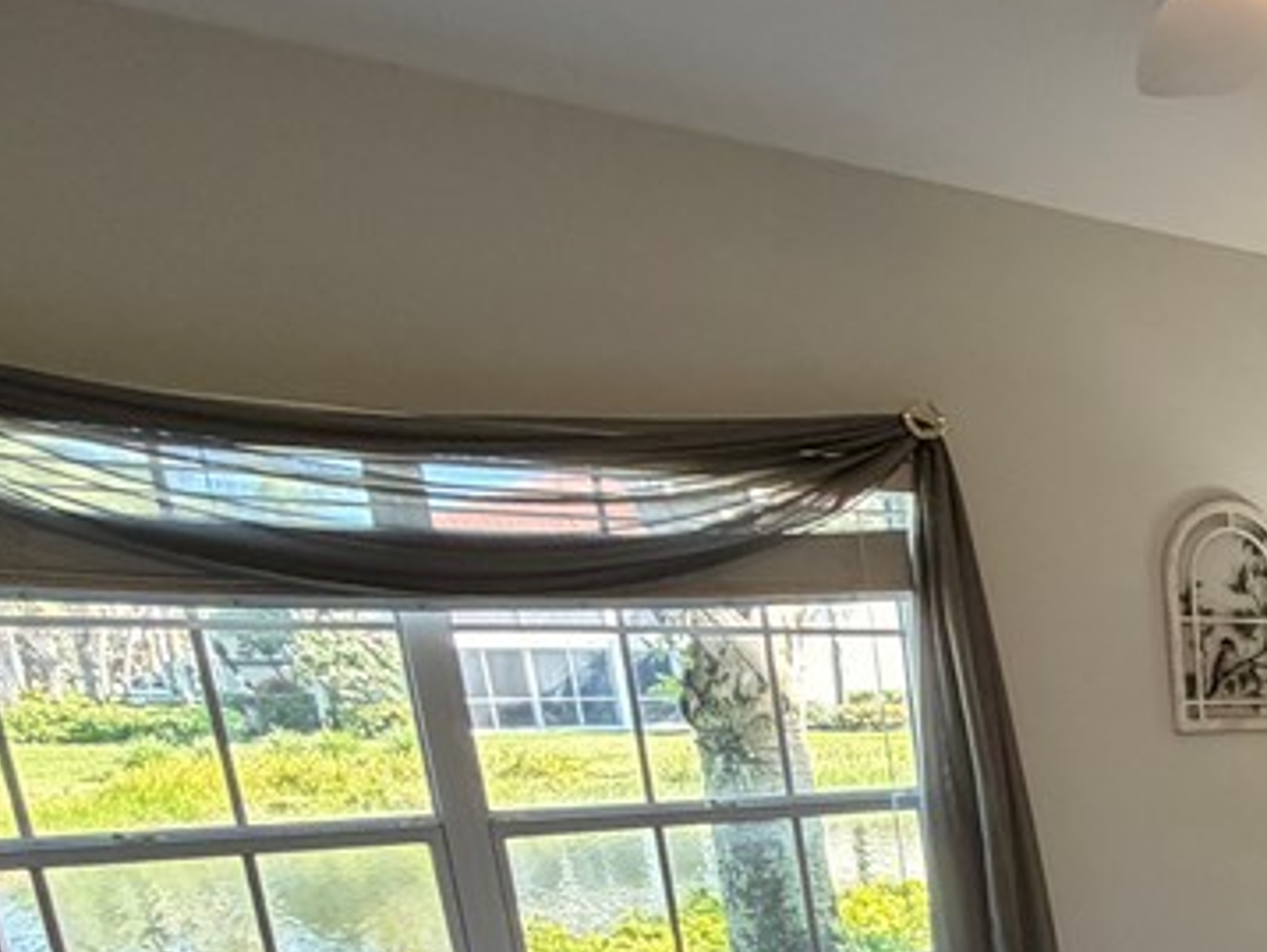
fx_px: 1465
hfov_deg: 34.3
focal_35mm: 40
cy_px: 1030
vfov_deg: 32.1
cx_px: 1621
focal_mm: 2.22
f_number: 2.2
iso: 320
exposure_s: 1/100
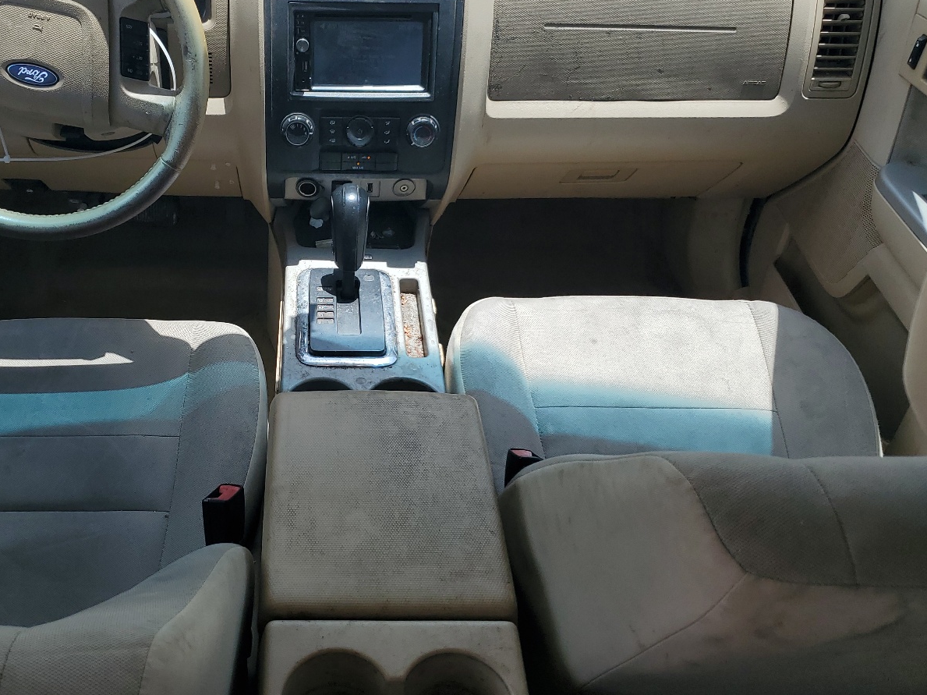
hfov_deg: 51.9
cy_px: 321
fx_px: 937
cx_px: 333
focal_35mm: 35
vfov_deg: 40.7
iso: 50
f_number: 1.5
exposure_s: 1/1429
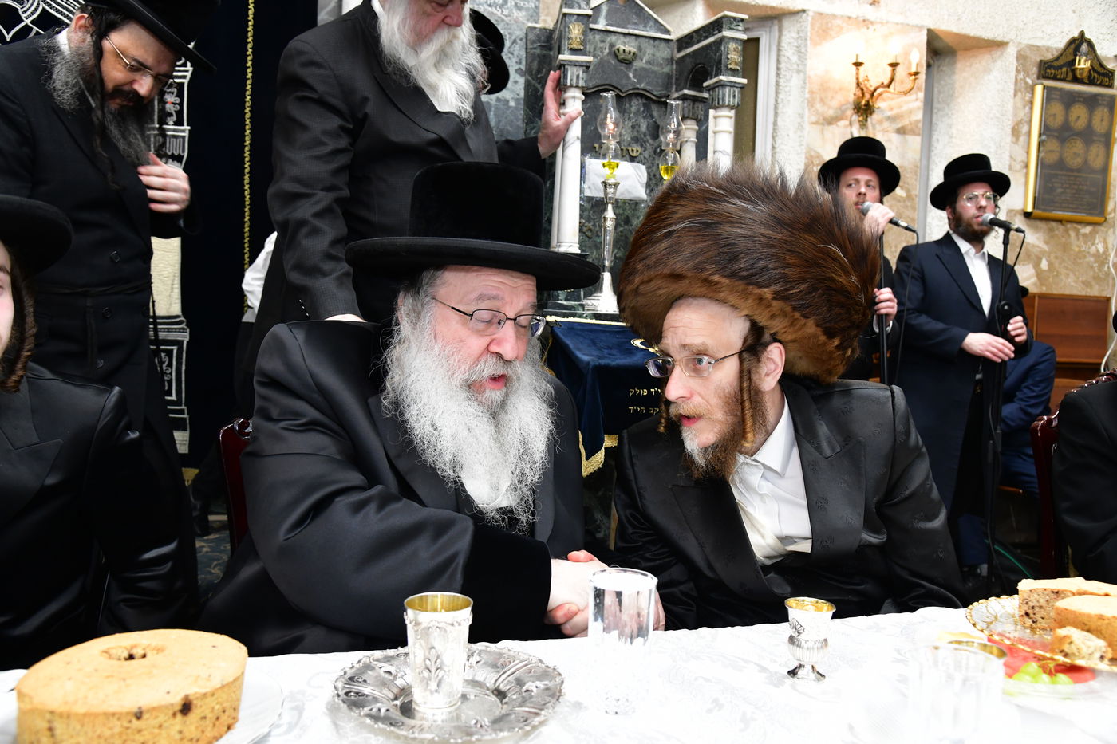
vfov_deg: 43.6
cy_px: 372
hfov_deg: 61.9
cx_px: 558
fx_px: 931
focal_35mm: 30
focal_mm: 30
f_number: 5.6
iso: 2000
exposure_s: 1/100
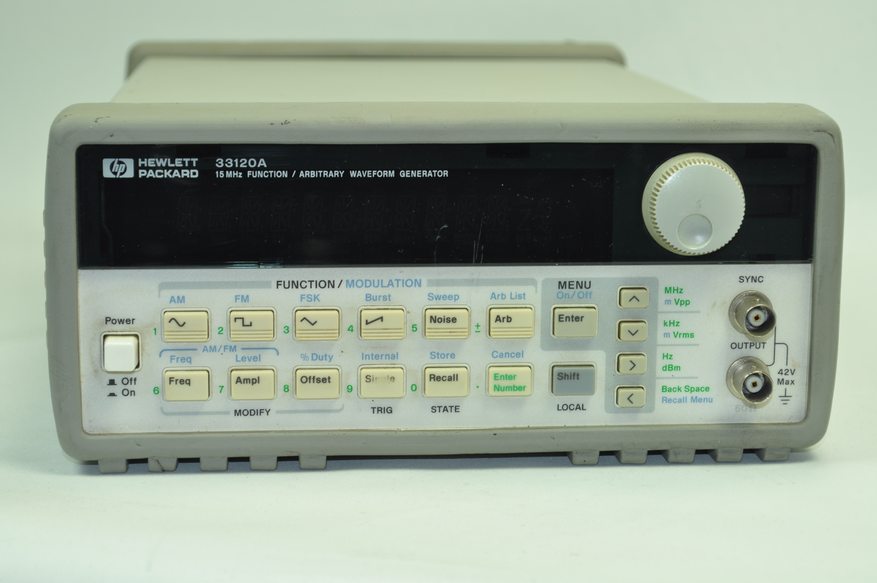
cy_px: 292
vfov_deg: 16.5
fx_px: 2007
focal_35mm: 82
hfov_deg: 24.6
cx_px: 438
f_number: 8
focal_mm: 55
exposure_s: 1/40
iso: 400
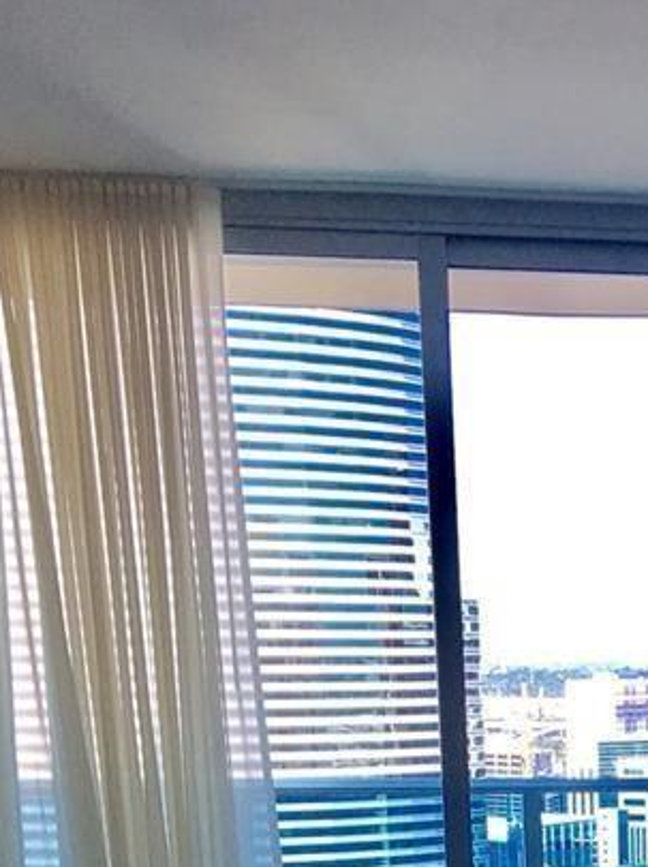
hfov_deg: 16.4
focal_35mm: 86
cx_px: 785
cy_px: 1214
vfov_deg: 20.3
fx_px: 2150
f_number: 2.2
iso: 25
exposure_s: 1/200
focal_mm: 4.15
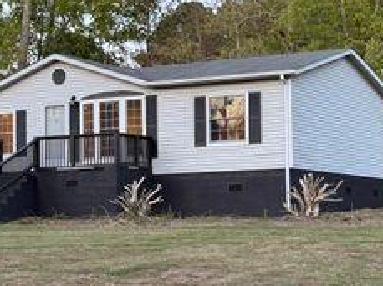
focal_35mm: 105
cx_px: 146
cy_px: 146
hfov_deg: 18.7
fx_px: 1160
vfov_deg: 14.1
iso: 160
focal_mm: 6.76
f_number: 1.78
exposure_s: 1/60
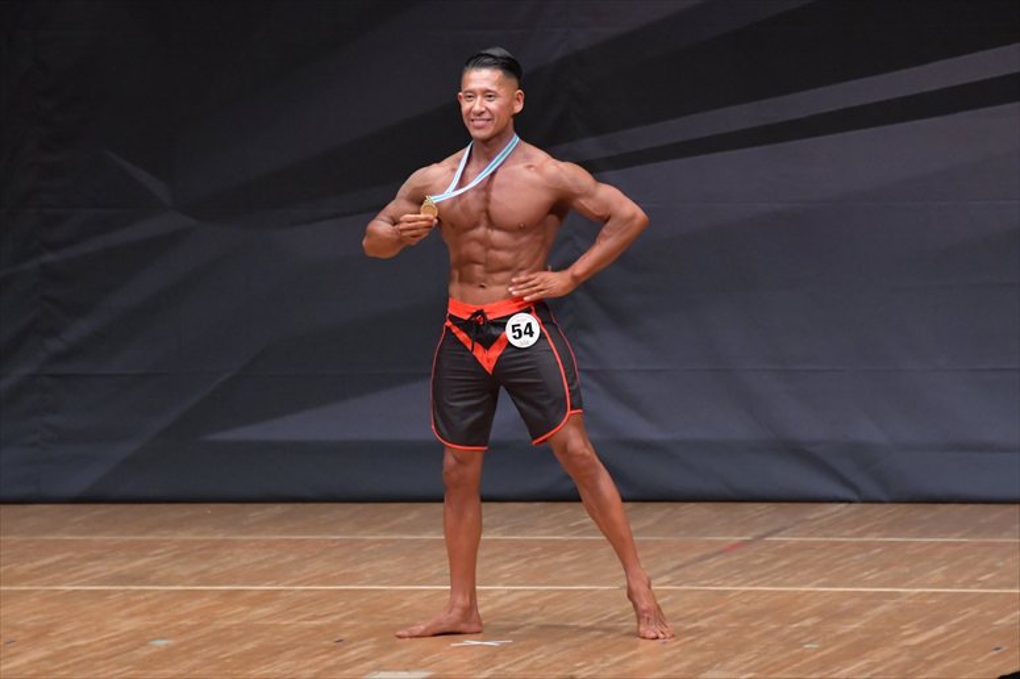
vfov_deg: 4.8
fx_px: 8071
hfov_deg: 7.2
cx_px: 510
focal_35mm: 285
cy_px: 340
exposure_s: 1/400
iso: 6400
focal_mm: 190
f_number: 5.6
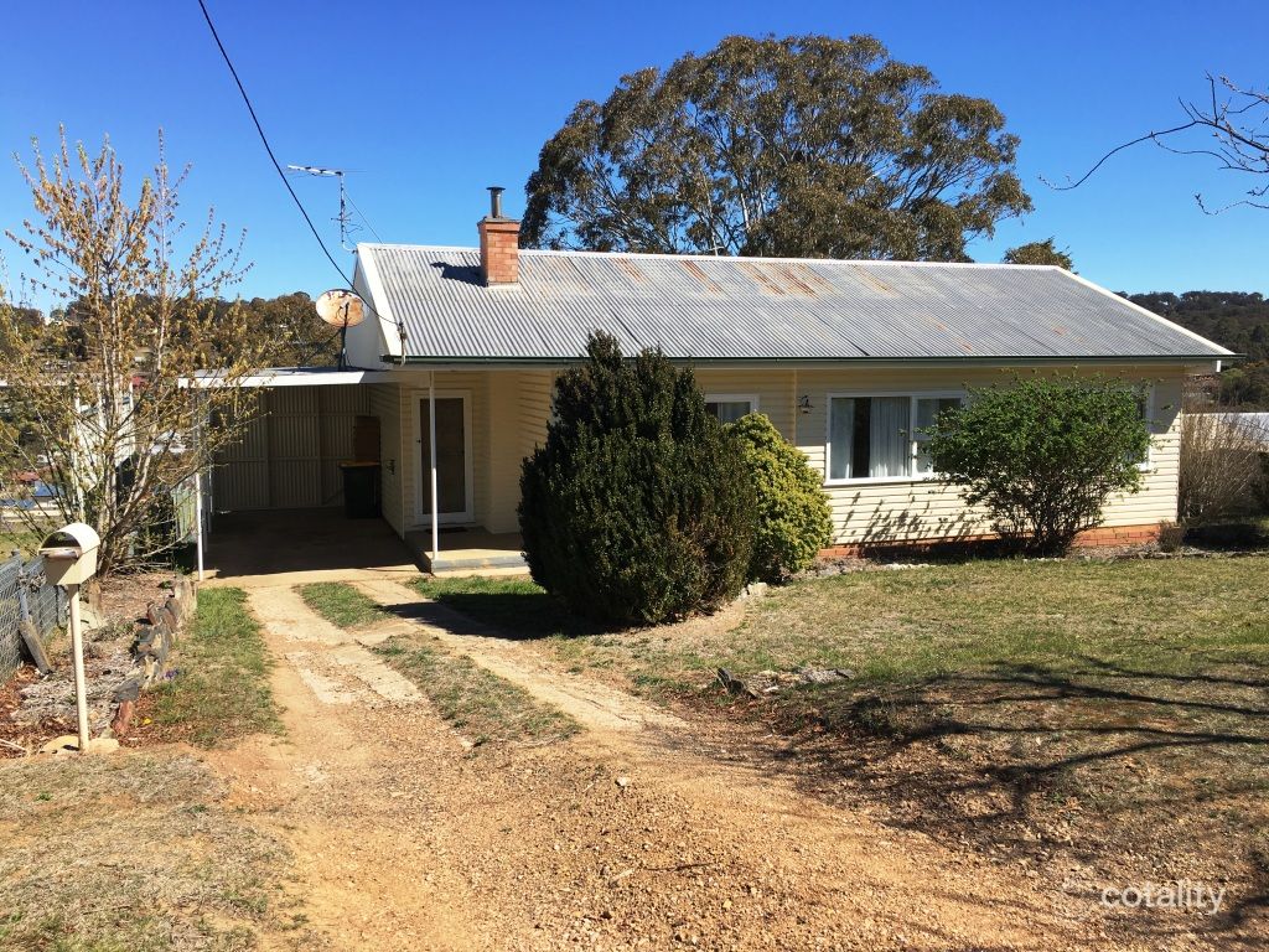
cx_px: 634
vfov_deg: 48.2
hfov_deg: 61.7
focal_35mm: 29
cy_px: 476
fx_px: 1063
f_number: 2.2
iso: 25
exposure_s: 1/1326
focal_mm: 4.15
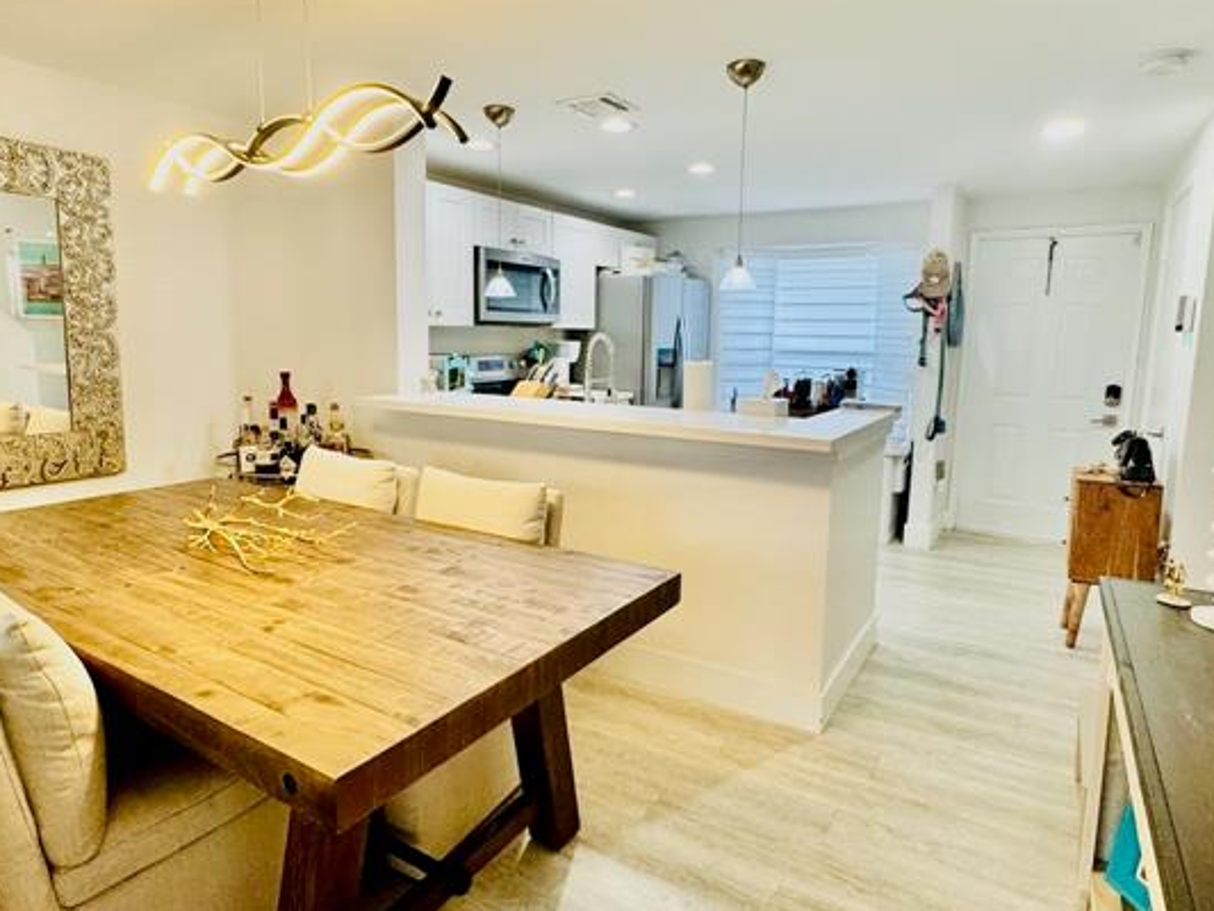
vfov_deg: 63.4
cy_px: 433
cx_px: 610
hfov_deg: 79.0
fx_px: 737
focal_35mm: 21
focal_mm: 2.22
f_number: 2.2
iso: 160
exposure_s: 1/120
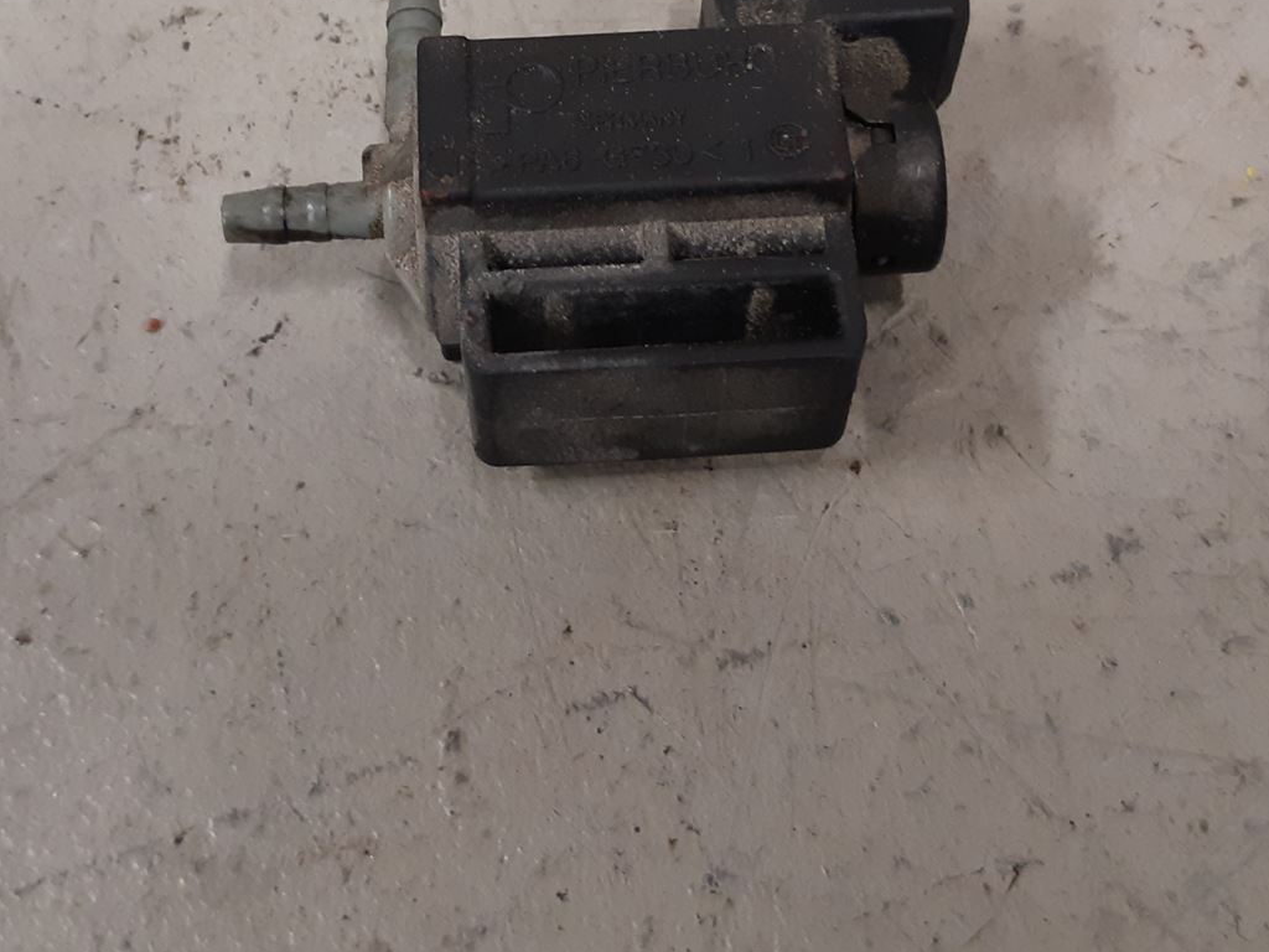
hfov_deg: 36.8
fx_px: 1906
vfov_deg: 27.2
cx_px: 594
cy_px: 121
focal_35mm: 52
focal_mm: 3.93
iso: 160
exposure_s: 1/50
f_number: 1.7
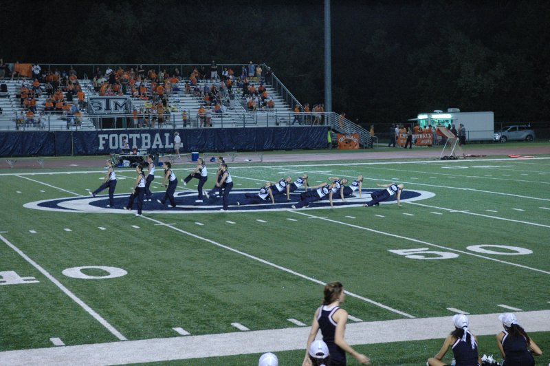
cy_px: 183
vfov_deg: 16.5
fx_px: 1259
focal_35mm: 82
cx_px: 275
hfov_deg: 24.6
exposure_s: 1/80
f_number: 4.5
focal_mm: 55
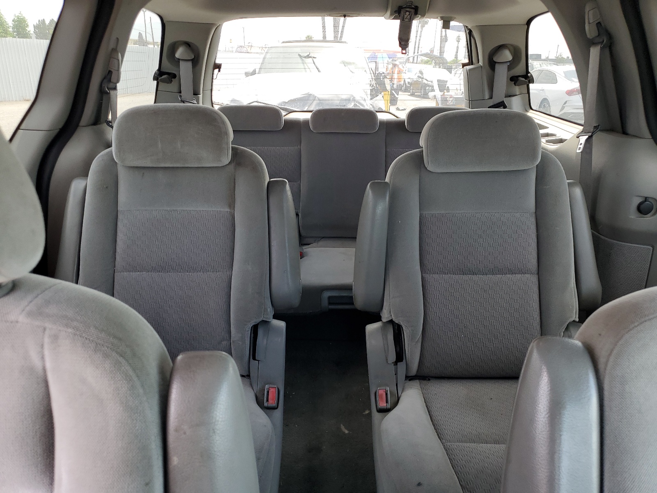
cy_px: 246
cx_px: 328
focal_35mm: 26
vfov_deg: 53.1
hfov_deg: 67.3
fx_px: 493
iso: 53
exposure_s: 1/120
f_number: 1.5
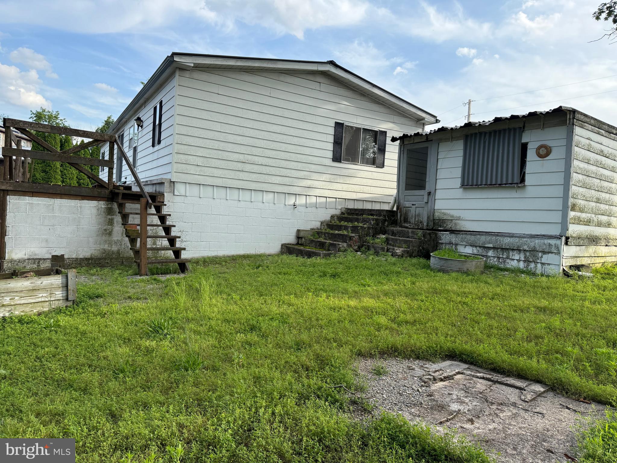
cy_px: 232
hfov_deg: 71.6
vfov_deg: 56.8
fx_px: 428
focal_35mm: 24
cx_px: 308
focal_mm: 6.76
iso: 100
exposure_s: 1/1689
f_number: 1.78
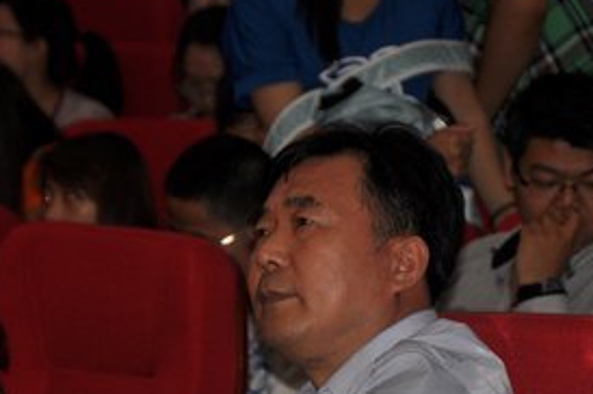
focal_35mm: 317
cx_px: 318
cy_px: 331
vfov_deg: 4.3
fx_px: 5215
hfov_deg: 6.5
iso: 200
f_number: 5.6
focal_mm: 116
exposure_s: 1/60
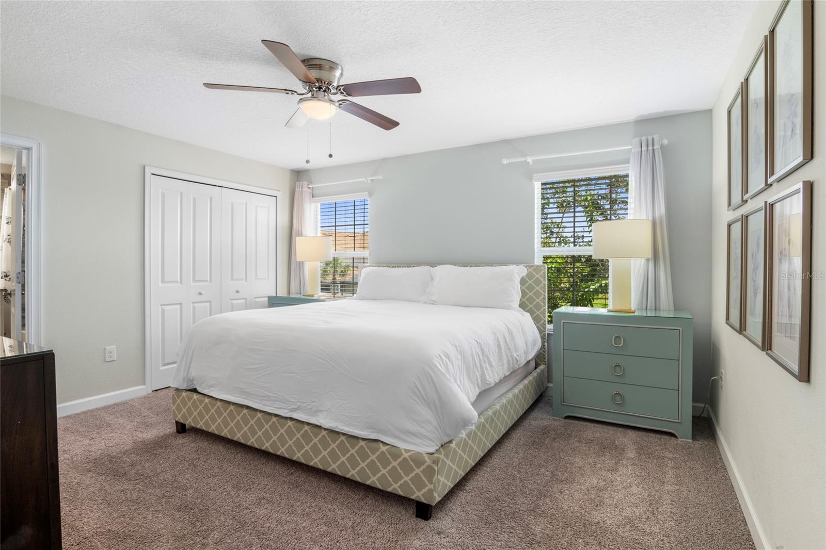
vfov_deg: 72.0
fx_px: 378
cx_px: 413
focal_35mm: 16
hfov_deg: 95.0
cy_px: 275
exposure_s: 1/1.25
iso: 100
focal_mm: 11
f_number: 9
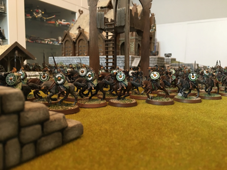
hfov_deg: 61.7
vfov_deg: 48.2
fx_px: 190
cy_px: 85
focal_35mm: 29
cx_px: 114
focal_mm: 4.15
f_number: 2.2
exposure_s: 1/33
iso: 200
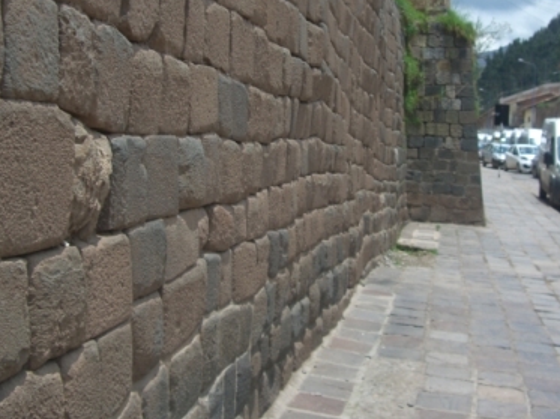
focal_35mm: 51
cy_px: 157
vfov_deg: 28.4
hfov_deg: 37.4
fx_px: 824
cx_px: 321
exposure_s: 1/250
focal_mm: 7.9
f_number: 5.6
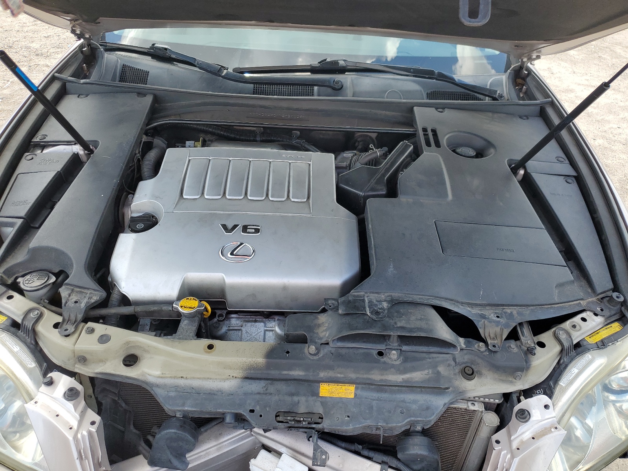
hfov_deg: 67.3
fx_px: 472
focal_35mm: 26
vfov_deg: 53.1
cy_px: 236
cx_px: 314
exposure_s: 1/625
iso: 50
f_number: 1.5
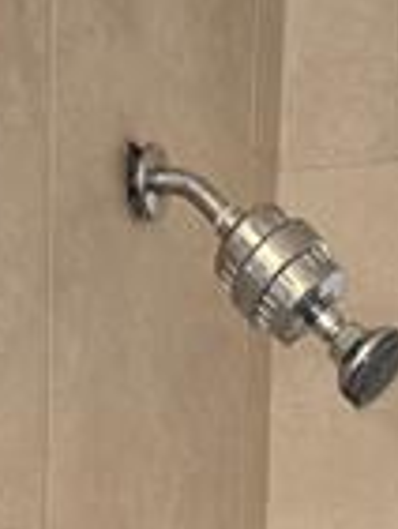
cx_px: 248
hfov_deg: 15.1
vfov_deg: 17.7
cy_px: 818
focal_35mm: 98
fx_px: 1500
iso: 80
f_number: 1.8
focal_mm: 5.4
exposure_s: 1/60
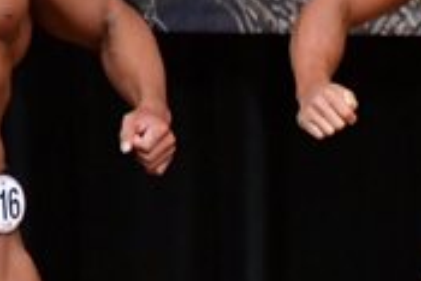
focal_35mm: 1195
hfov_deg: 1.7
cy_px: 216
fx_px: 13986
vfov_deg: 1.2
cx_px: 733
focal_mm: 180
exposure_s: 1/400
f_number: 5.6
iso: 5000
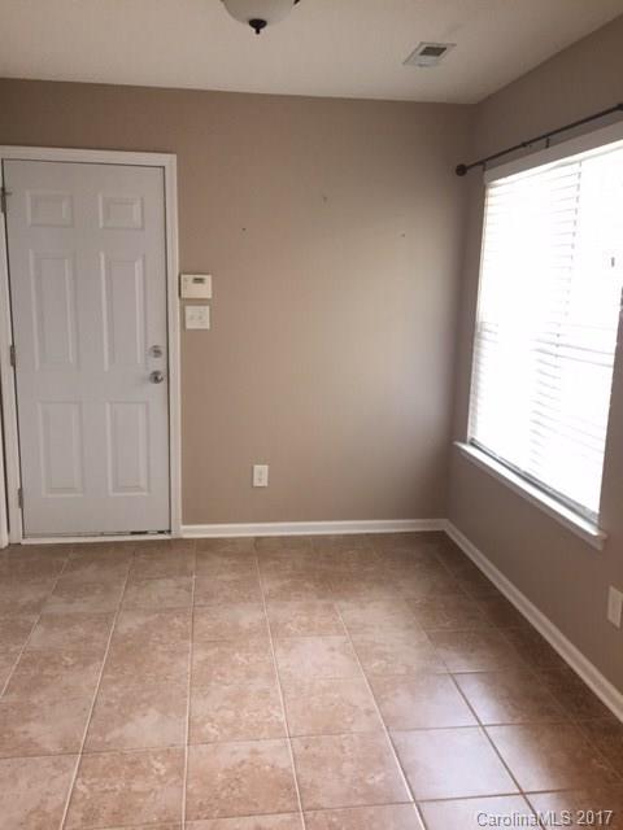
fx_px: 696
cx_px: 312
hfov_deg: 48.2
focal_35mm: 29
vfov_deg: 61.7
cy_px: 415
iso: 100
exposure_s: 1/30
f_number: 2.2
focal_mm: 4.15
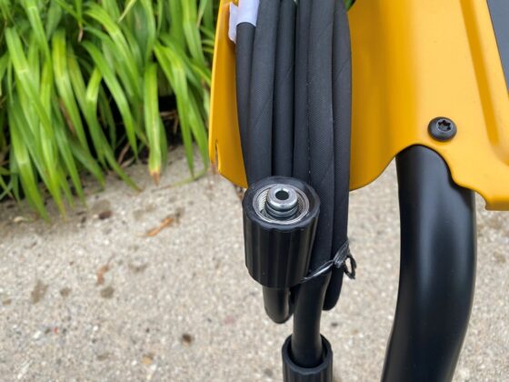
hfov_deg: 67.3
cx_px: 254
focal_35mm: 26
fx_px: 382
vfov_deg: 53.1
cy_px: 191
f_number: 1.8
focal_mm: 4.25
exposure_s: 1/644
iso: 32
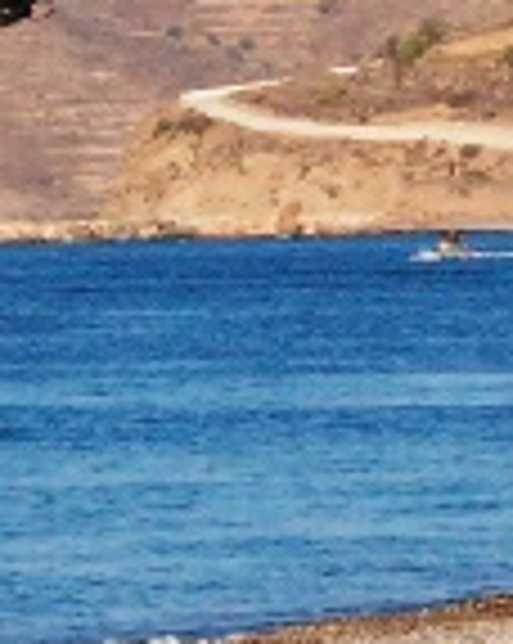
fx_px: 15748
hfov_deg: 1.9
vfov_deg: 2.3
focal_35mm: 828
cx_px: 212
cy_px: -232
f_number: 11
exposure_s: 1/2000
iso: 1000
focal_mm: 82
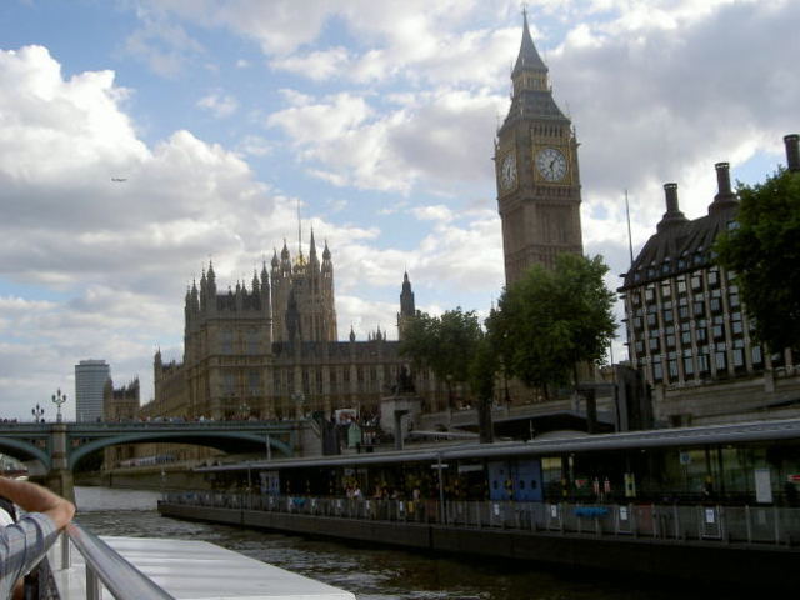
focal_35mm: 44
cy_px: 300
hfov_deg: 42.9
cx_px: 400
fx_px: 1017
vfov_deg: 32.9
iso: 100
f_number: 4.9
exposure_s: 1/588
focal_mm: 9
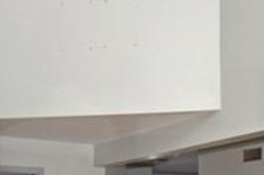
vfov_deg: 17.4
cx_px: 172
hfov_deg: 26.2
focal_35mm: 77
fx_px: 564
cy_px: 163
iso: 500
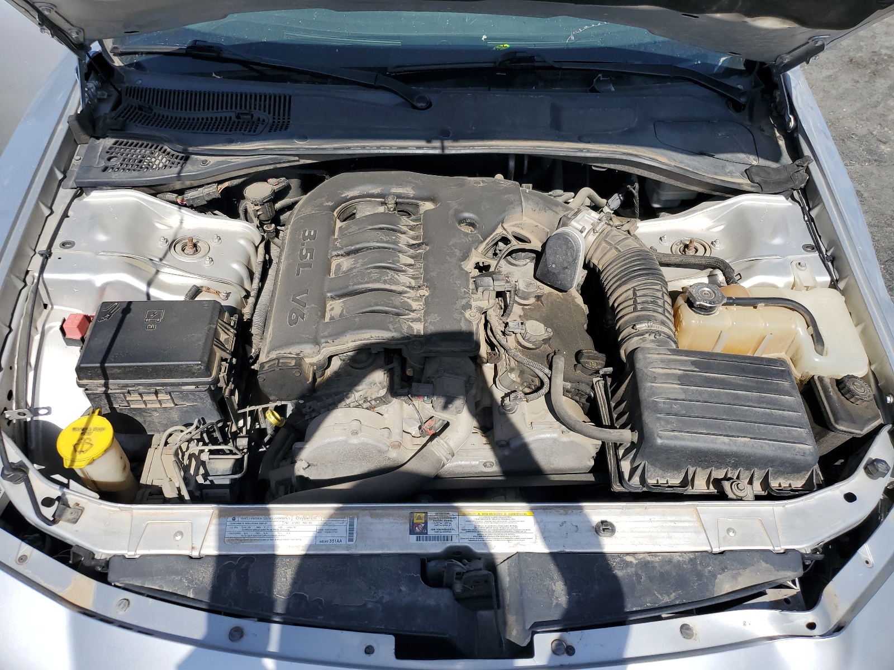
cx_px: 447
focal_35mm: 26
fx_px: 671
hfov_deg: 67.3
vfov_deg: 53.1
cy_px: 335
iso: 50
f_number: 1.5
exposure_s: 1/3333
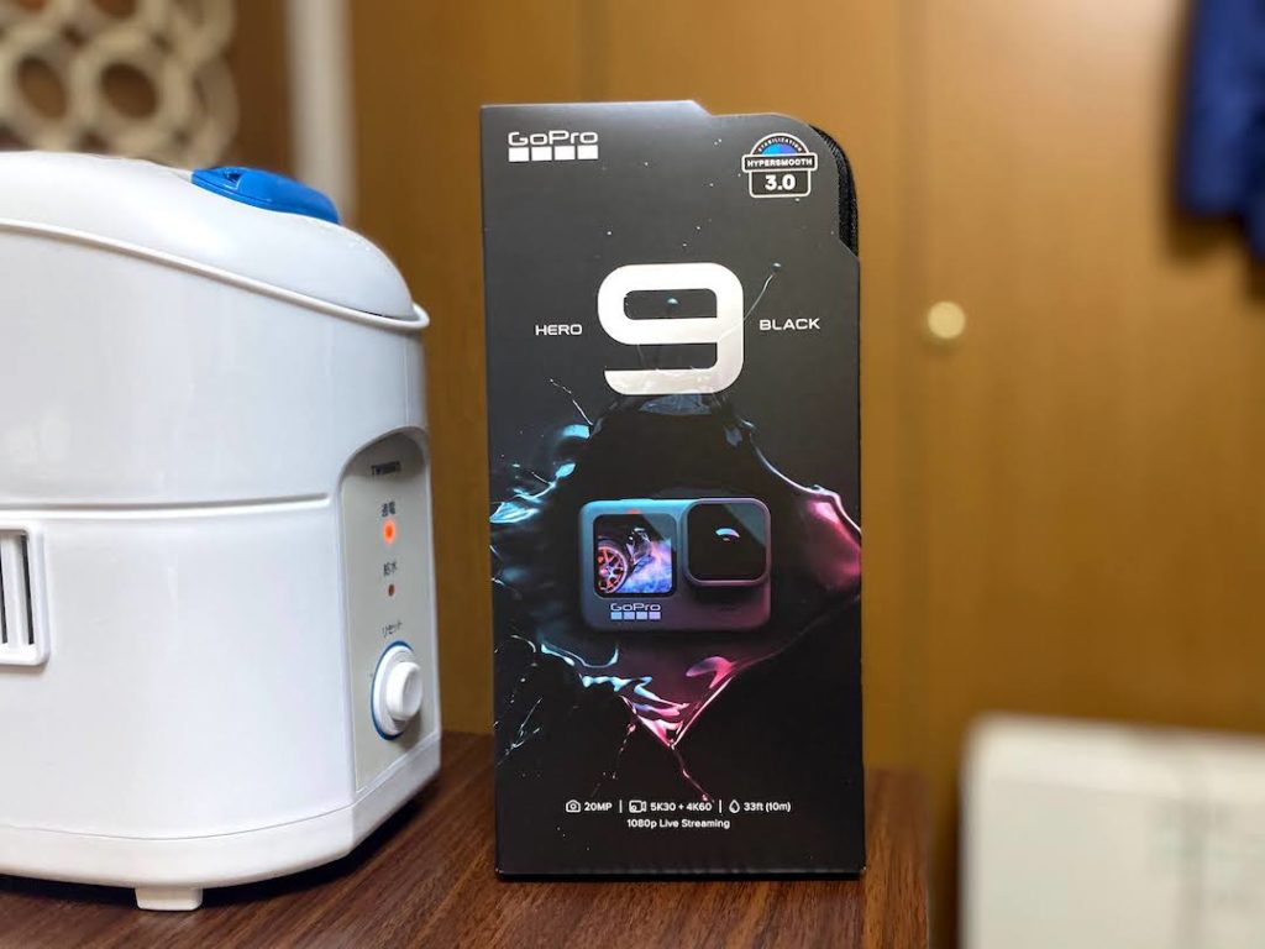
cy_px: 474
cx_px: 632
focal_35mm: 26
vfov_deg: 53.1
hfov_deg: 67.3
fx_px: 950
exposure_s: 1/33
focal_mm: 4.25
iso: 400
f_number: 1.8
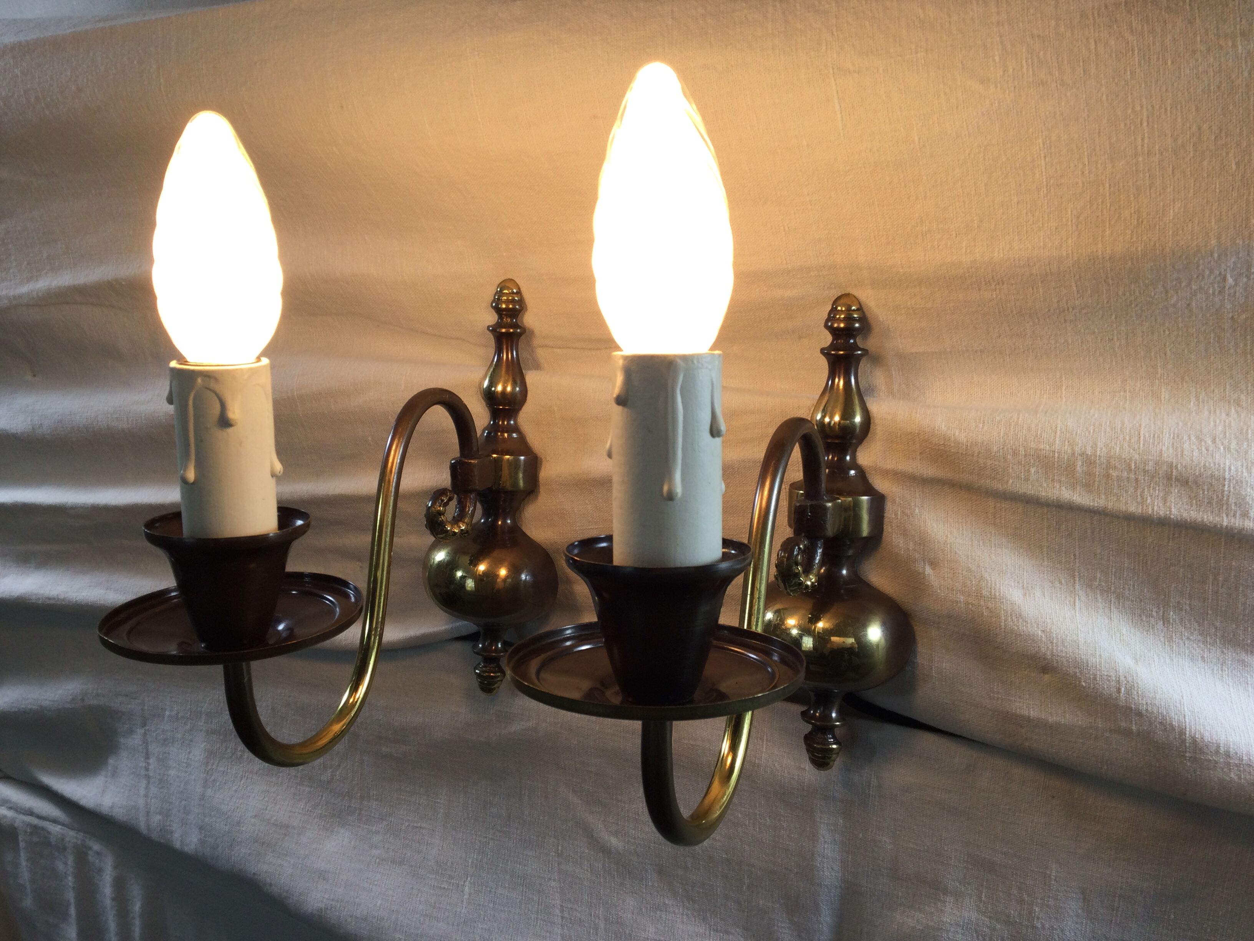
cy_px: 470
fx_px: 1123
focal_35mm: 31
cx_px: 627
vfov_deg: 45.4
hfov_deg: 58.4
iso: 25
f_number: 2.4
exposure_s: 1/108
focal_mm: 3.3
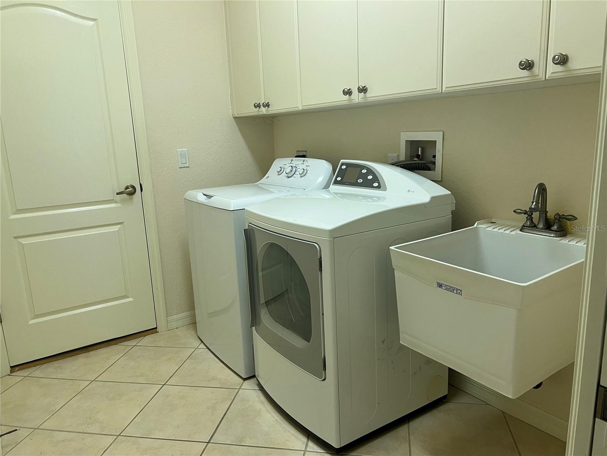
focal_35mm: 26
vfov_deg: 53.1
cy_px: 228
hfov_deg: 67.3
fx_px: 456
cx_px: 304
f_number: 1.5
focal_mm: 5.7
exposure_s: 1/60
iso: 100
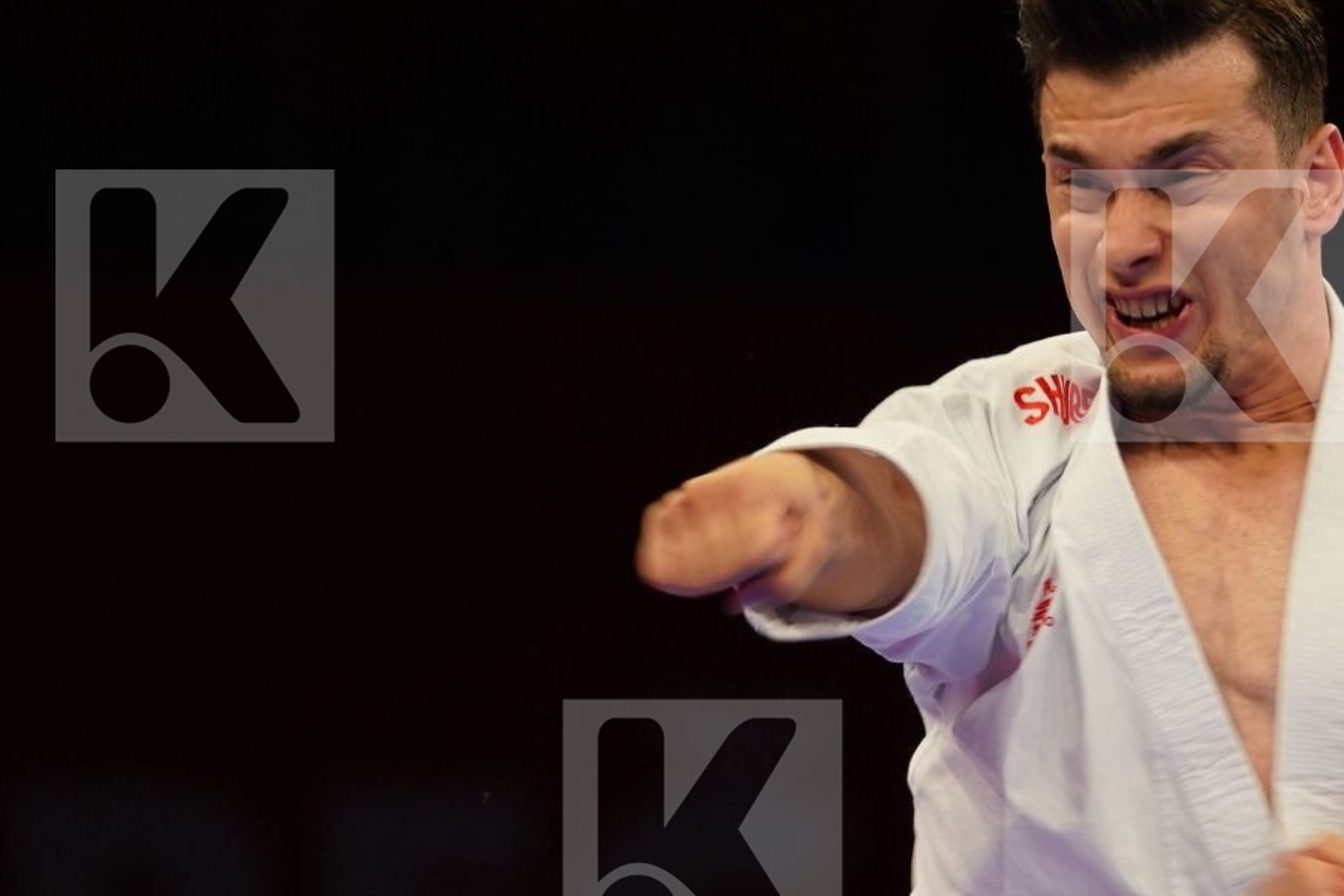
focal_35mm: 568
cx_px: 1211
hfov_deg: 3.6
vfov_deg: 2.4
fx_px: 21204
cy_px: 836
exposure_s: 1/250
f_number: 2.8
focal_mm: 189
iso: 500
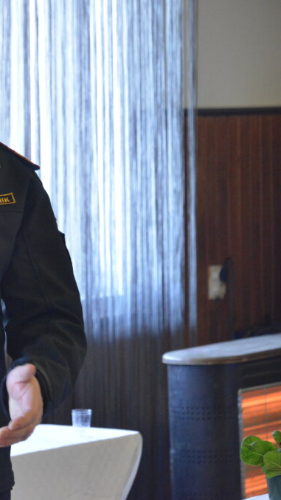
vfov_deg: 11.2
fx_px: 2558
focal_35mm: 193
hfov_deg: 6.2
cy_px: 249
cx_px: -85
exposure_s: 1/125
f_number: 5.6
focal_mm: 122
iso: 6400
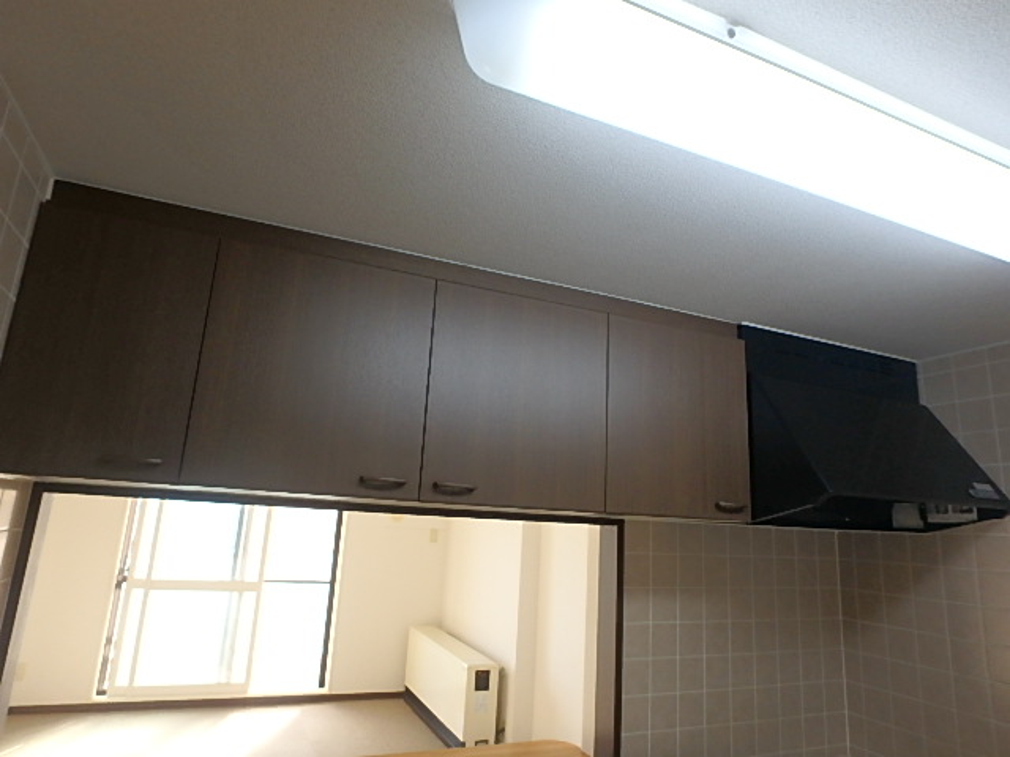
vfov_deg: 63.4
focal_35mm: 21
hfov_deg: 79.0
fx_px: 613
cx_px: 505
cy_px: 378
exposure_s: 1/50
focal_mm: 3.7
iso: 200
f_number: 3.5
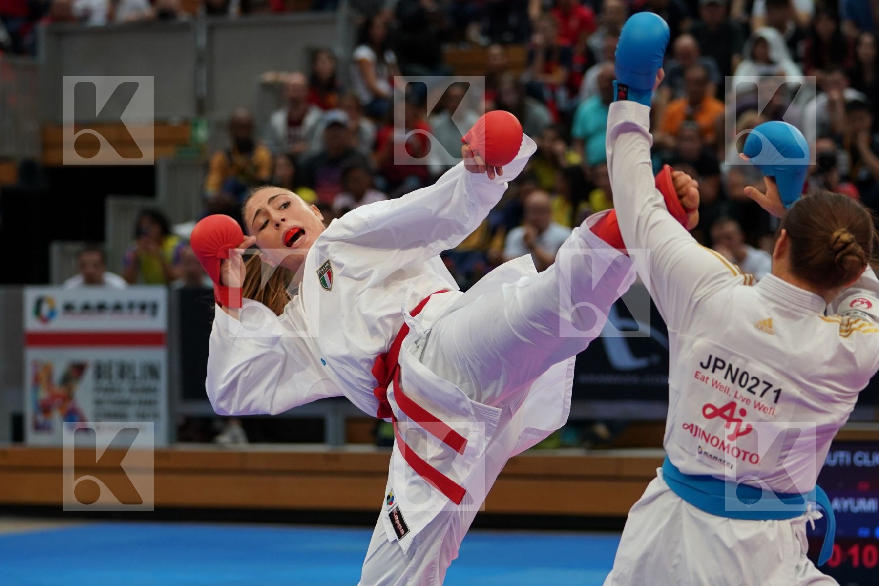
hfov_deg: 14.8
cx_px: 440
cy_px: 293
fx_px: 3394
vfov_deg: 9.9
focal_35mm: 139
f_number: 2.8
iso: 1250
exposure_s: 1/1000
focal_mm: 93
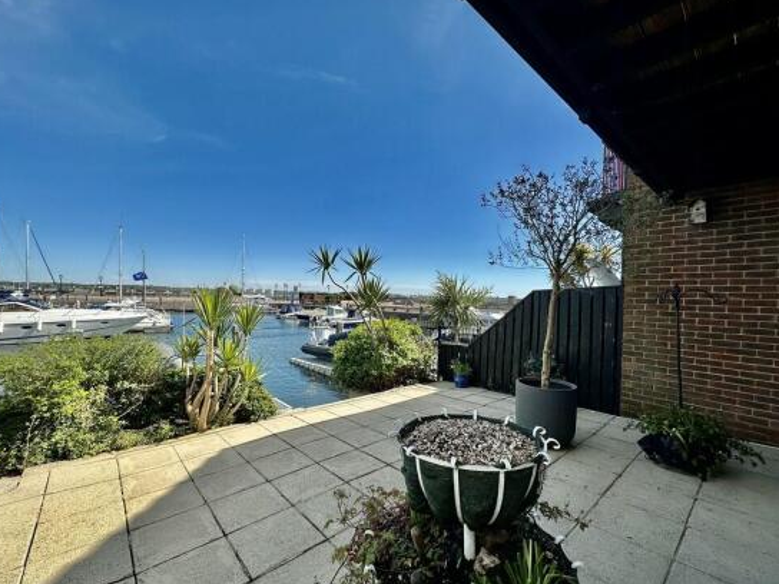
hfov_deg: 98.1
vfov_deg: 81.7
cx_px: 376
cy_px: 304
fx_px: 338
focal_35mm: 15
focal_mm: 2.22
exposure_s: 1/2132
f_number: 2.2
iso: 50
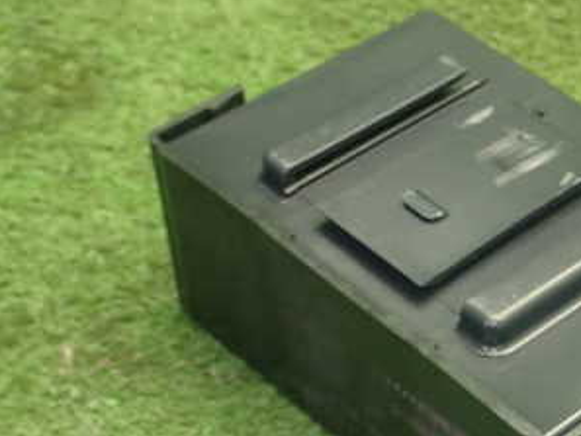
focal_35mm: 109
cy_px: 299
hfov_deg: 17.8
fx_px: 1830
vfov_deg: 13.6
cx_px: 520
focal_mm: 9.65
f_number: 3.3
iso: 800
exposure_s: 1/40
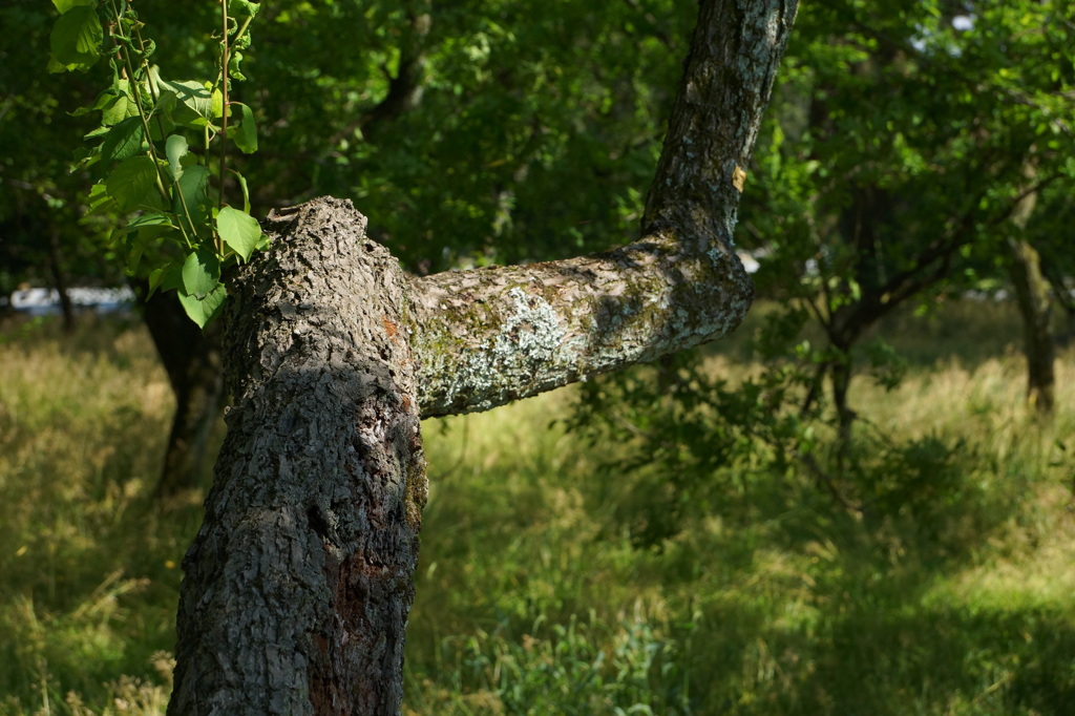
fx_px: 3358
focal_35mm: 112
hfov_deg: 18.2
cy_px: 358
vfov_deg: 12.2
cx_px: 538
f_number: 8
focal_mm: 75
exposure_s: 1/125
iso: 400
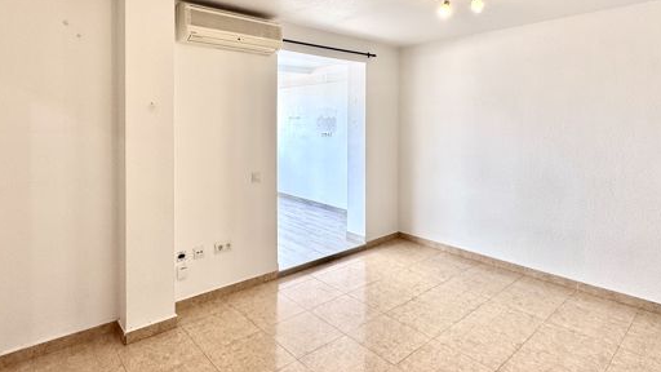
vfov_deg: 52.7
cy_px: 127
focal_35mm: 21
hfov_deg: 83.8
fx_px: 368
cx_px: 317
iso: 40
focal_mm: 2.22
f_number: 2.2
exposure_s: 1/117
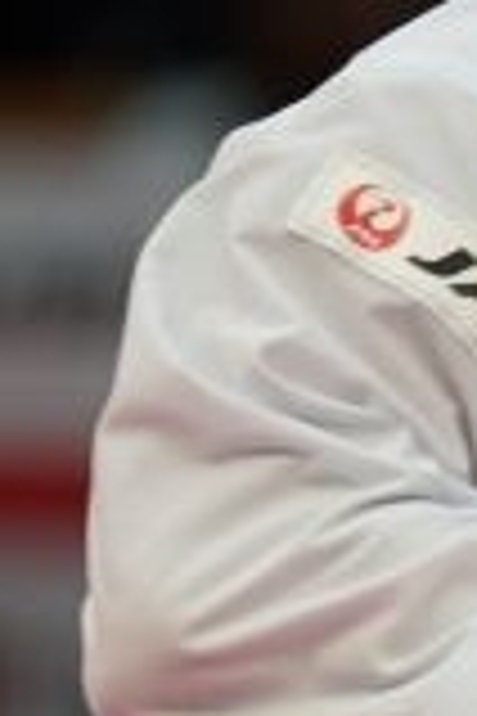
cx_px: 1620
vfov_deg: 1.6
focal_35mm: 1309
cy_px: 1657
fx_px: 26014
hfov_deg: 1.0
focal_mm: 173
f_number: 2.8
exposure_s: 1/500
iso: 800
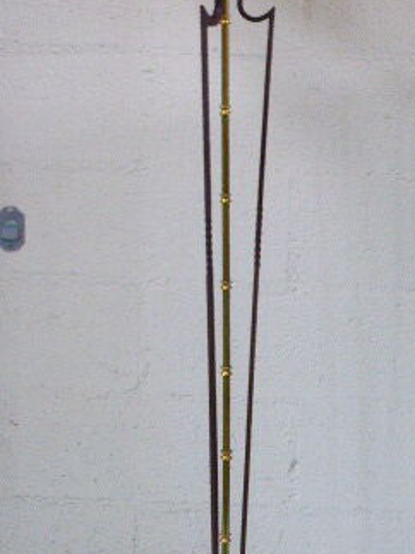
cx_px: 110
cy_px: 196
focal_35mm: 123
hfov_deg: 12.0
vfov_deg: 16.0
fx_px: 1967
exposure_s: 1/6
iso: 400
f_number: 4.8
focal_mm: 11
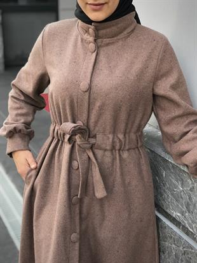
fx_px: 432
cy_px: 132
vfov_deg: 33.8
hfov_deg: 25.7
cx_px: 98
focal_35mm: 57
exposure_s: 1/50
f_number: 2.8
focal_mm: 6.6
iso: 25
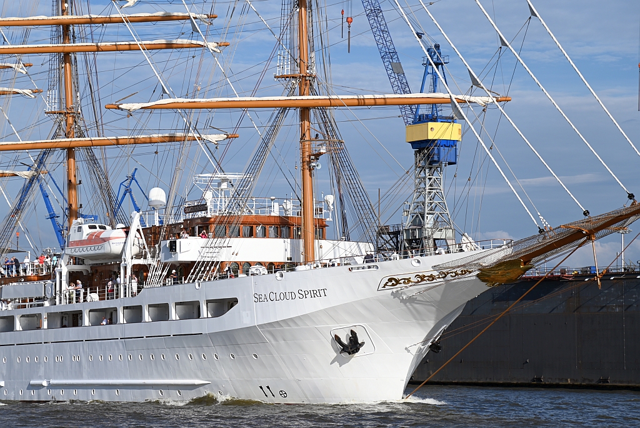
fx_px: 2135
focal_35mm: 120
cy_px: 214
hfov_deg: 17.0
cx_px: 320
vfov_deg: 11.4
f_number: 6.3
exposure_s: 1/500
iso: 100
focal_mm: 120
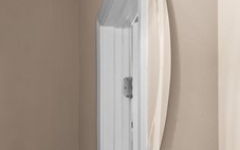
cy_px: 253
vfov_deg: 15.0
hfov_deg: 25.6
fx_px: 510
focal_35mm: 78
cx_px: 21
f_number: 8
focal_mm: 16
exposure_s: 1
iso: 250
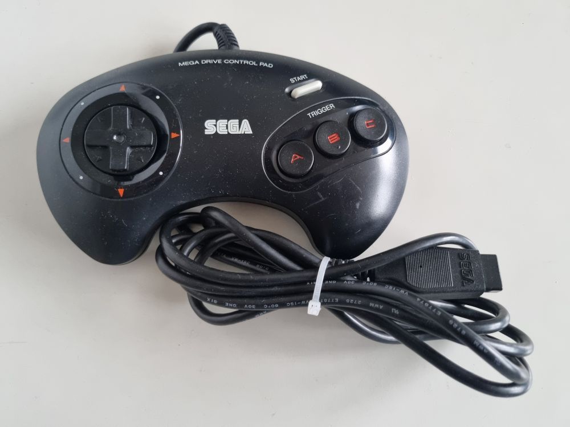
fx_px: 428
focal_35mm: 26
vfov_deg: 53.1
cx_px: 285
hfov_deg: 67.3
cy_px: 214
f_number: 1.8
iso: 640
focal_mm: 5.4
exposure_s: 1/50
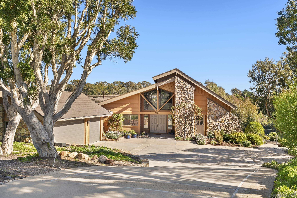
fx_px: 289
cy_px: 99
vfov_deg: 37.9
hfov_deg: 54.4
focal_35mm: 35
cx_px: 148
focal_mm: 35
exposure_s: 1/100
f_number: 8
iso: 640
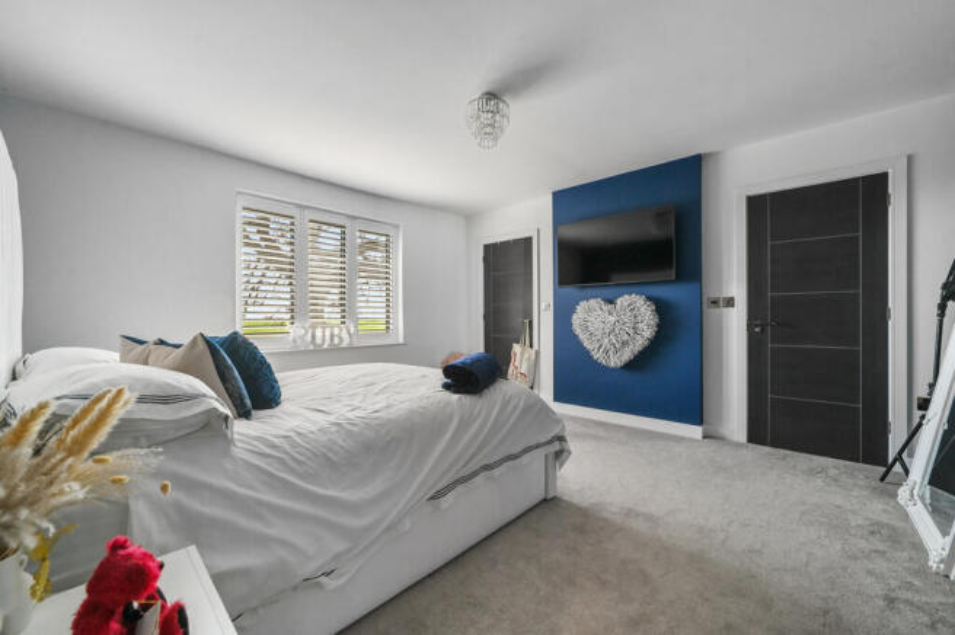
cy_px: 318
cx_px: 478
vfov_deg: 81.1
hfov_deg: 104.3
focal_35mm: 14
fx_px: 371
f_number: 8
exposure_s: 1/4
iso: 400
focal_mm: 14
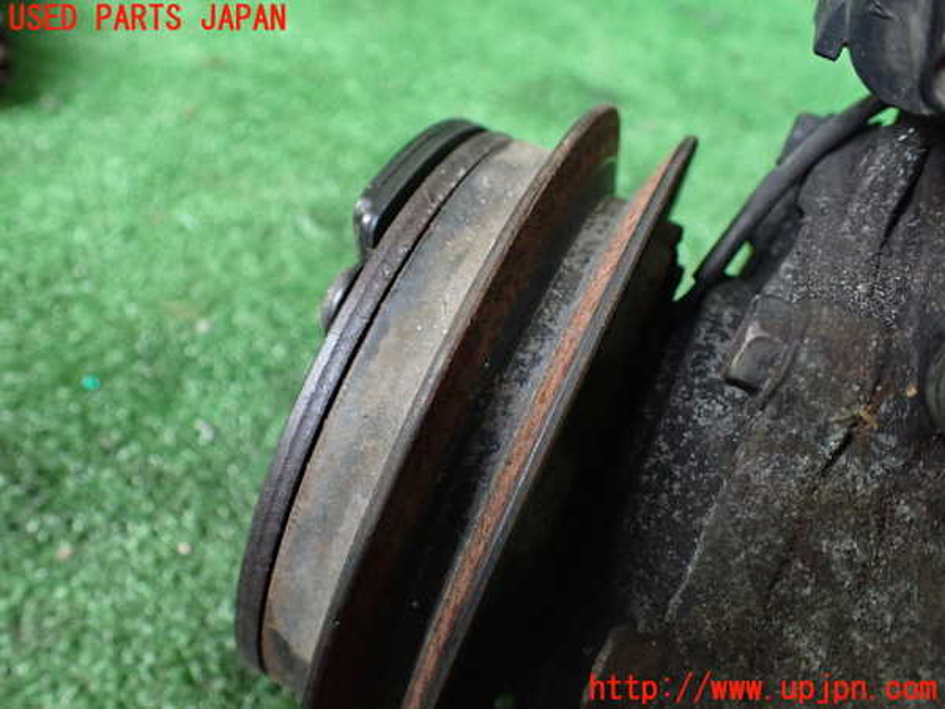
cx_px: 472
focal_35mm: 30
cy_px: 354
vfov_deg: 46.8
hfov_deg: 60.0
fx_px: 819
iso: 800
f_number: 2.3
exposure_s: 1/125
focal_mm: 5.4
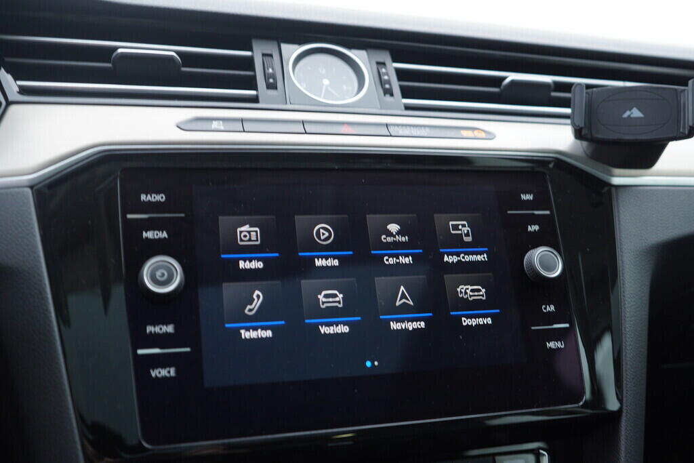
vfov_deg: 36.9
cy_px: 232
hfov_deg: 53.1
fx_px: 694
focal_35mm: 36
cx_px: 347
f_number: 2.8
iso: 160
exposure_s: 1/40
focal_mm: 24
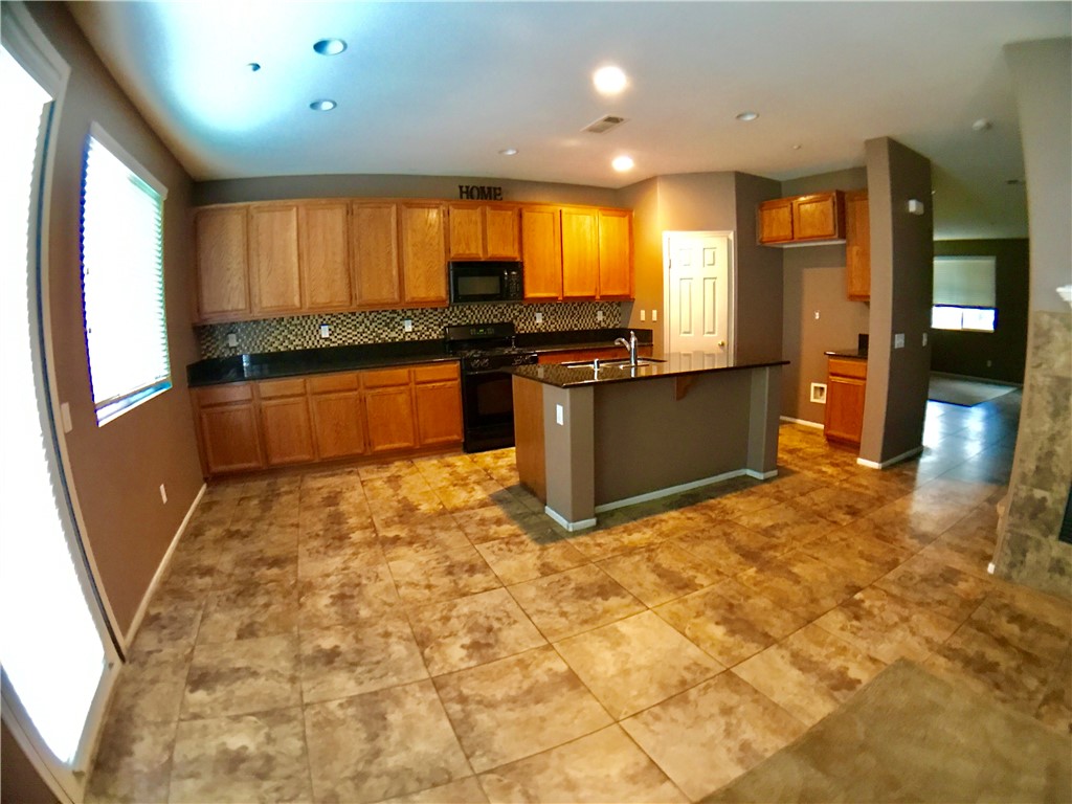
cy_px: 402
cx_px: 536
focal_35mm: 28
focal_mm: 3.99
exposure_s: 1/5
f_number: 1.8
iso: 100
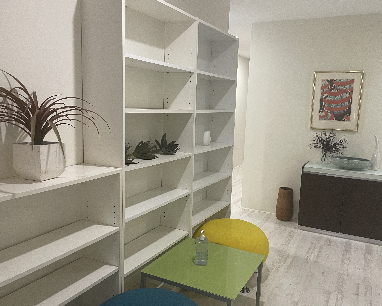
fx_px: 339
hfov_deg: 58.7
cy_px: 151
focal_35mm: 30
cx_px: 202
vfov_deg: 48.5
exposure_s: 1/50
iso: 160
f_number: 1.6
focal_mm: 4.2
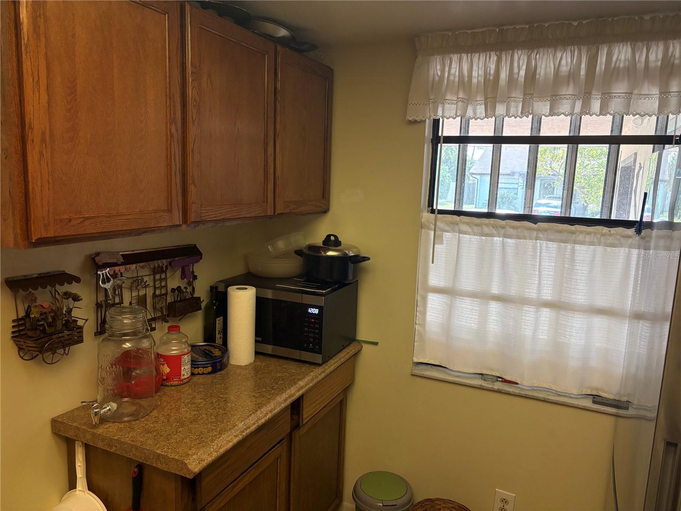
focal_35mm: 26
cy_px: 256
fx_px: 511
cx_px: 340
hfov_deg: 67.3
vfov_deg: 53.1
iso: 200
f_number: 1.6
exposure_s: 1/120
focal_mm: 5.96
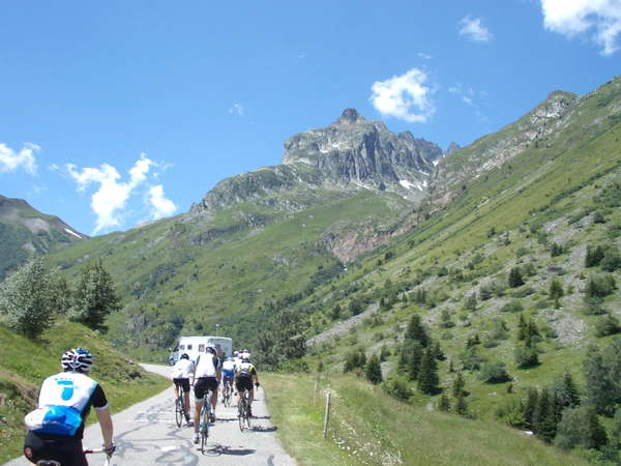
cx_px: 310
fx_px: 682
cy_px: 233
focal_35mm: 38
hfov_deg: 49.0
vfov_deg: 37.7
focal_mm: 5.3
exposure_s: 1/250
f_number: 6.2
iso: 80
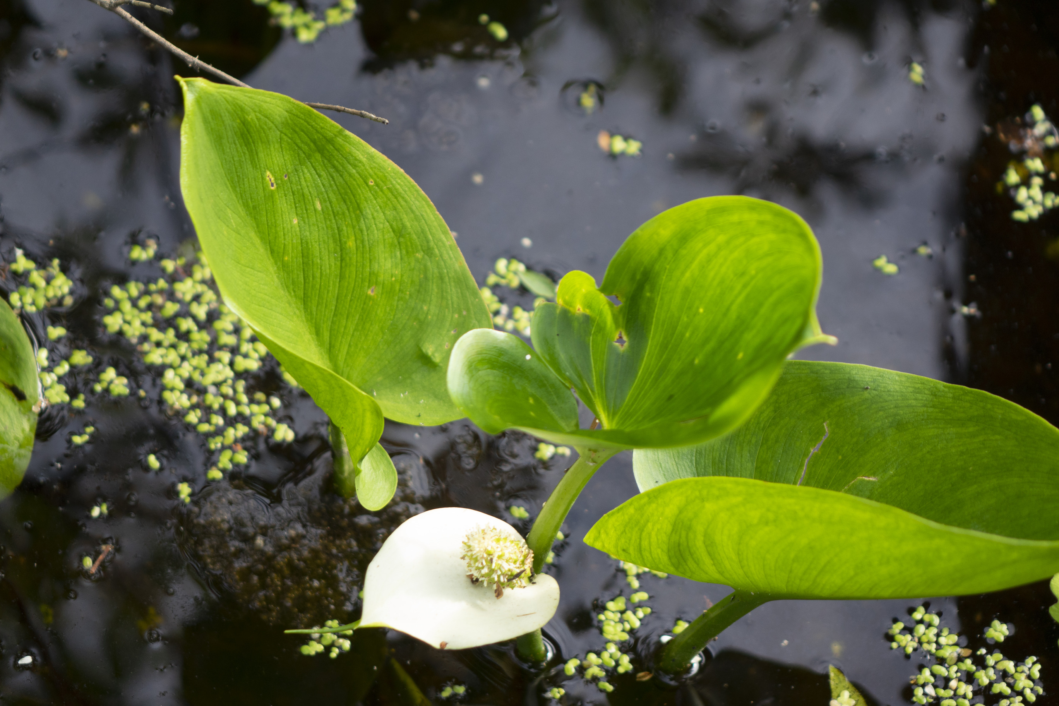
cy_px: 353
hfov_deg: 10.3
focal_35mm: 200
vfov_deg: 6.9
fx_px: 5883
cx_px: 530
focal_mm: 73.3
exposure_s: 1/200
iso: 160
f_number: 2.8
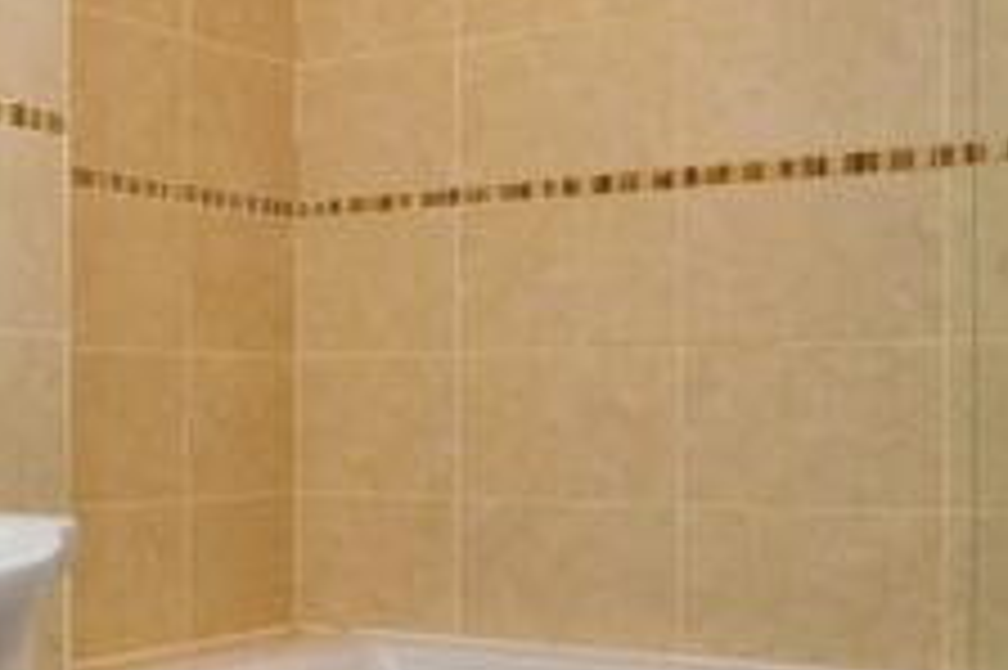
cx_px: -162
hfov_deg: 28.0
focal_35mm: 64
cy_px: 481
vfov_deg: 21.1
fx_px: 1791
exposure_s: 1/60
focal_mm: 14
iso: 800
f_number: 16
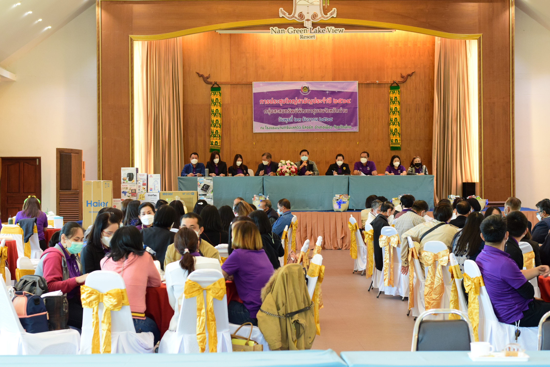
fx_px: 1146
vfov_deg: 18.2
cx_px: 275
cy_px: 184
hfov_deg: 27.0
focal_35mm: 75
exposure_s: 1/125
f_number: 4.5
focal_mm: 50
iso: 1600
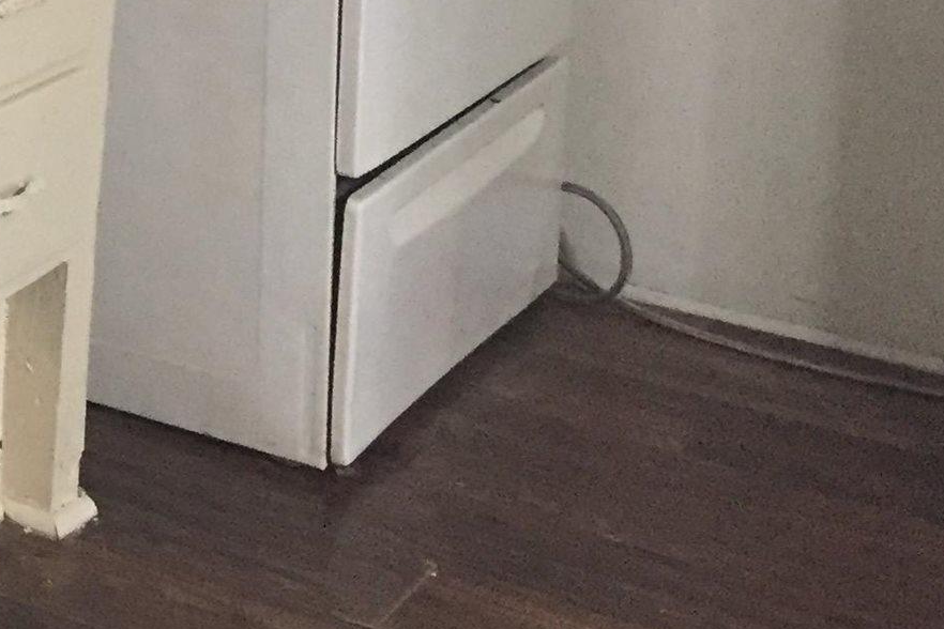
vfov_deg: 11.9
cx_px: -633
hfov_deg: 16.9
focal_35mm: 105
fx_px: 2753
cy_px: -531
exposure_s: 1/24
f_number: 2.2
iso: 250
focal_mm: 4.15
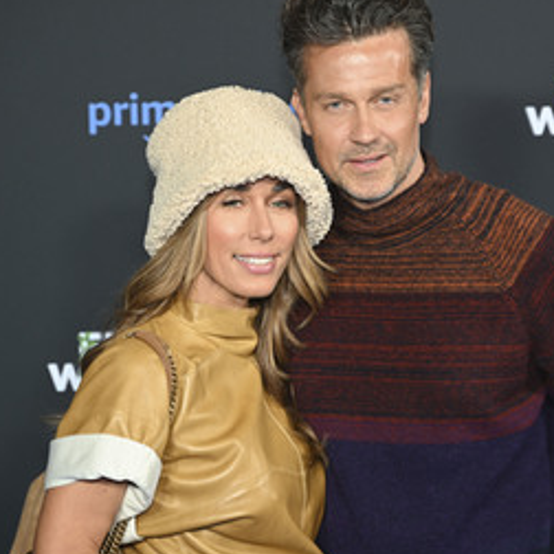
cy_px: 281
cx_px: 324
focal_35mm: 114
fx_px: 2064
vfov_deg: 15.3
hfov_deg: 15.3
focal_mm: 75
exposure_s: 1/125
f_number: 2.8
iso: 400
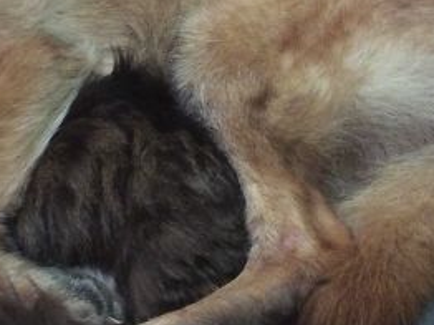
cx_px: -2
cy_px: 120
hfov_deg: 27.3
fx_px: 839
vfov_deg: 21.8
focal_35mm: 67
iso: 500
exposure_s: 1/15
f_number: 2.2
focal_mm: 4.15
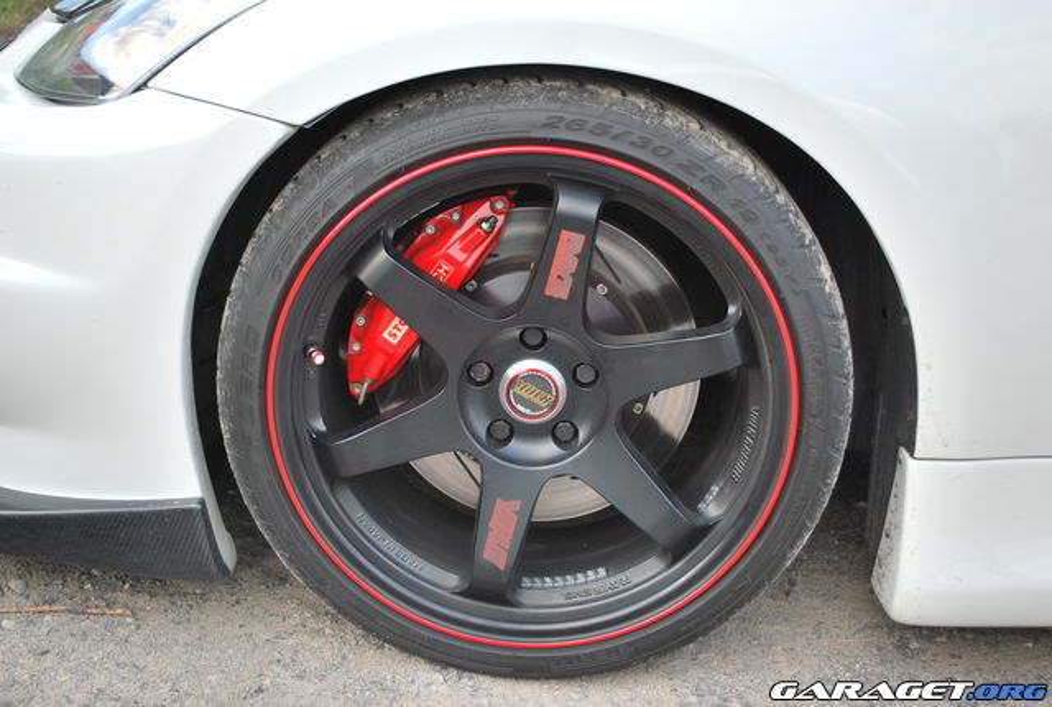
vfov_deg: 28.2
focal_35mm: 48
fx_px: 1406
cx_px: 526
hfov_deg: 41.0
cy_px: 354
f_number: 5
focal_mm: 32
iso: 200
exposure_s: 1/100
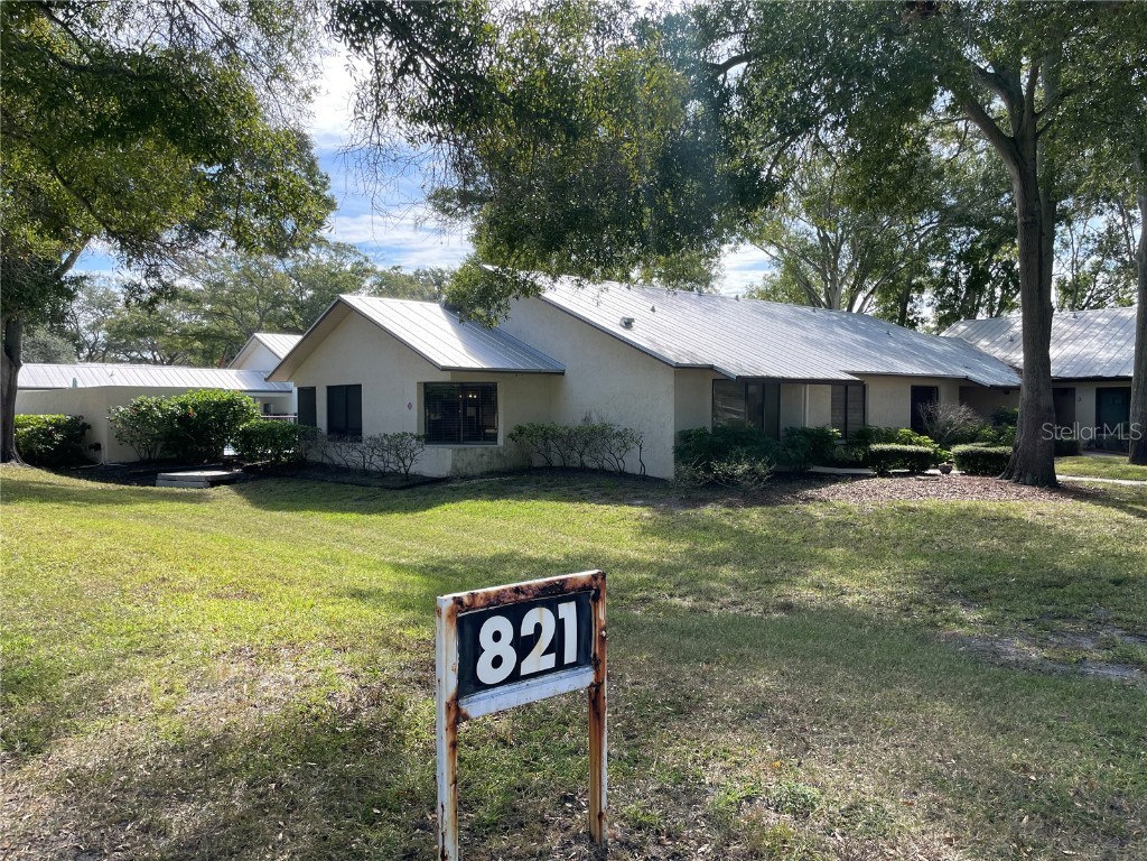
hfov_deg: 67.3
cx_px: 574
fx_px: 862
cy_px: 430
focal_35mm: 26
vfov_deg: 53.1
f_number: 1.6
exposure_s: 1/1383
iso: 32
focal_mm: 4.2
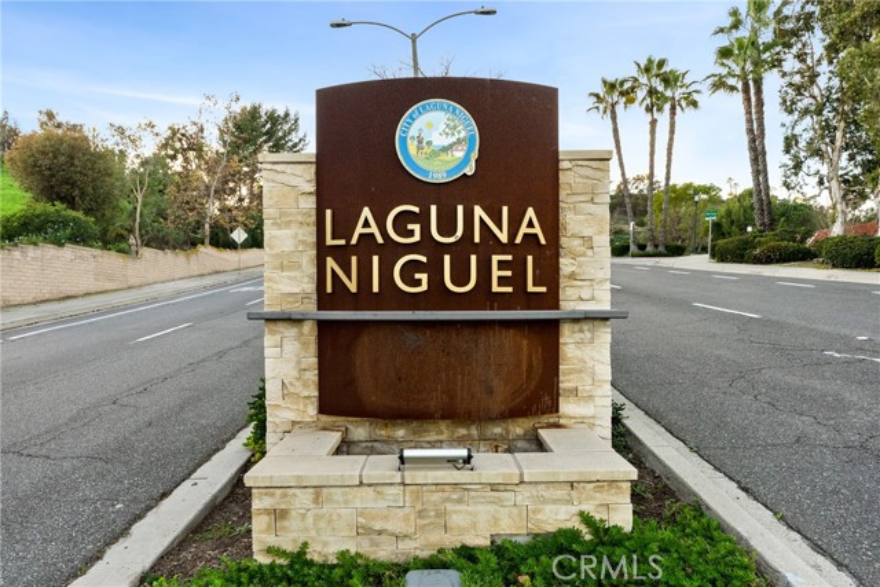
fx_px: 562
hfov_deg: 76.1
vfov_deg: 55.1
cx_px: 440
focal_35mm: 23
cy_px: 294
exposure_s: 1/125
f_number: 9
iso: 1000
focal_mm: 23
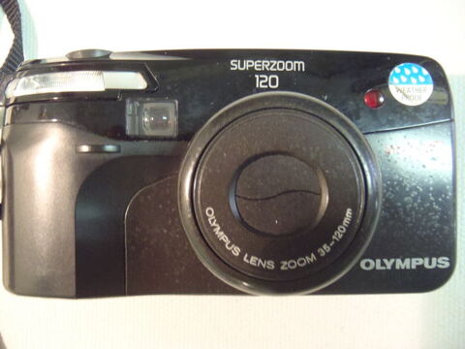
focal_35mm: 38
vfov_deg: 37.7
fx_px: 510
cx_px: 232
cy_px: 174
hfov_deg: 49.0
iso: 400
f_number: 4.6
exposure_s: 1/4
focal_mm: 6.83
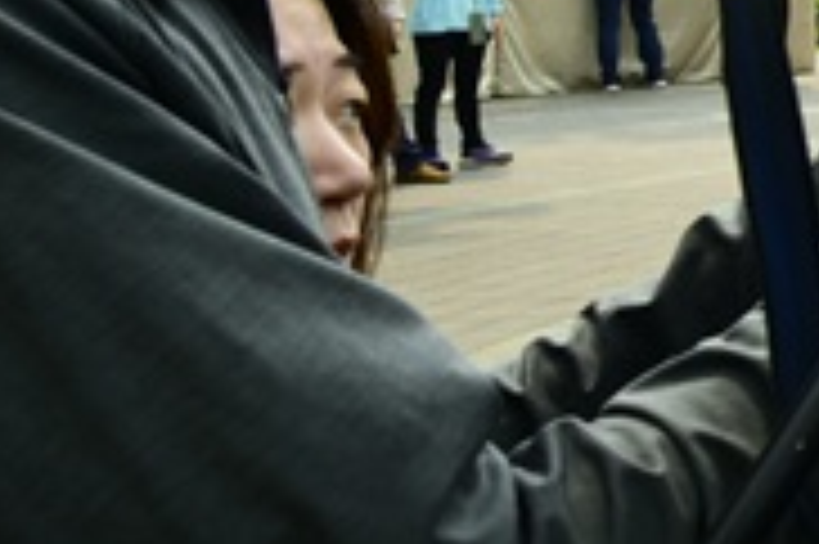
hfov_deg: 11.5
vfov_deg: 10.2
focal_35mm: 132
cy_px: -67
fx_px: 3000
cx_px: 2223
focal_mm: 24
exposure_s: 1/100
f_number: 8
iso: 125
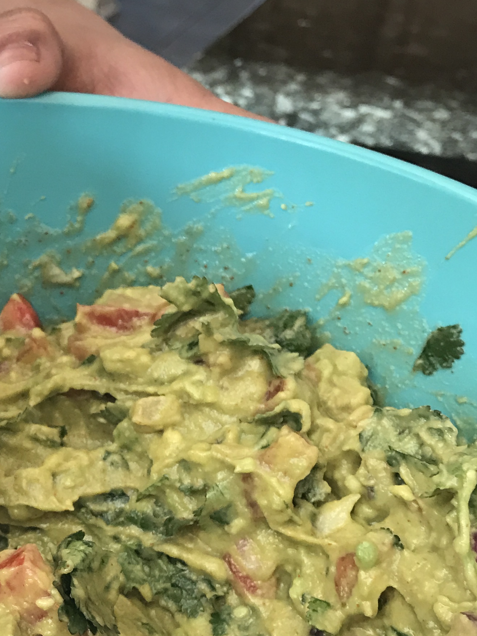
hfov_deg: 22.2
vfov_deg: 29.9
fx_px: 1176
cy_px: 454
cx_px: 15
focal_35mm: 64
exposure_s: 1/20
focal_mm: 3.99
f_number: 1.8
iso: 40
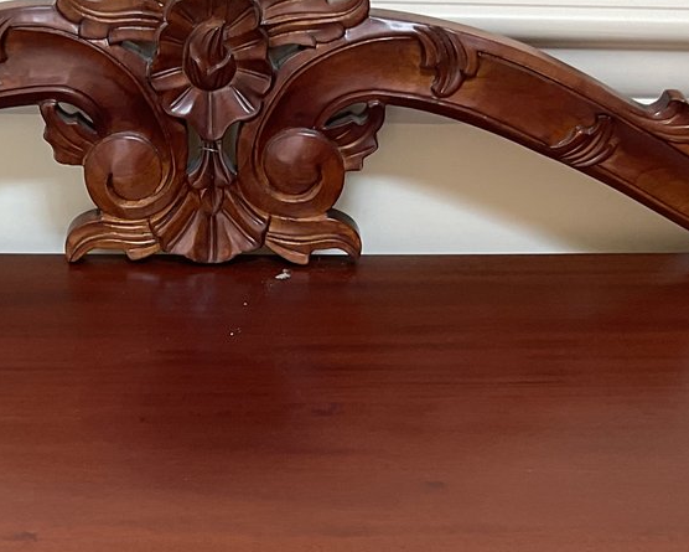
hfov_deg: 24.7
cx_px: 257
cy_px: 591
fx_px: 1570
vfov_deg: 19.2
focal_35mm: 77
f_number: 1.8
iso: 40
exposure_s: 1/50
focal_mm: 3
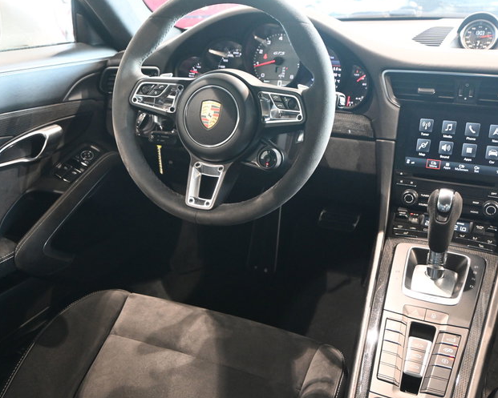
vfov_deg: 40.6
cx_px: 238
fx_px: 539
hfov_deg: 49.6
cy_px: 194
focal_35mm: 37
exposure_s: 1/80
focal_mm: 21
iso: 3200
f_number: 4
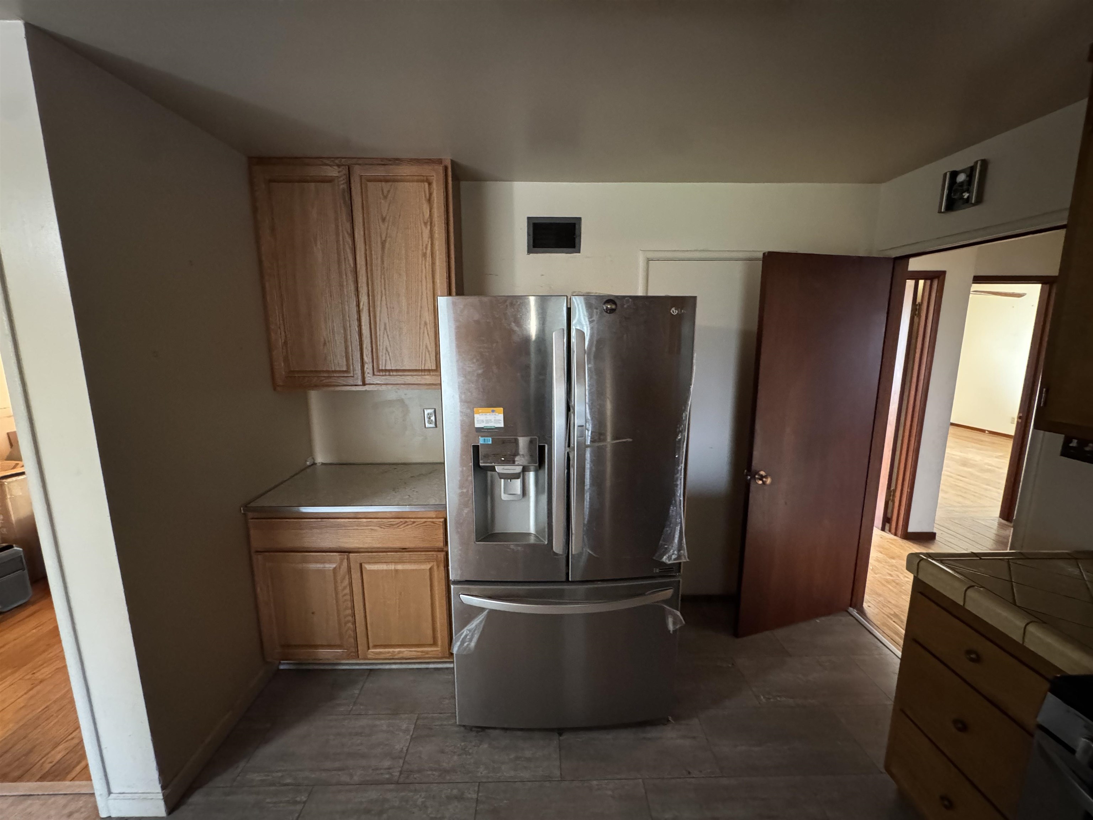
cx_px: 546
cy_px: 410
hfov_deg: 102.1
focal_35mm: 14
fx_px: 442
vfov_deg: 85.7
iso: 1250
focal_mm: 2.22
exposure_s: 1/30
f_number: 2.2
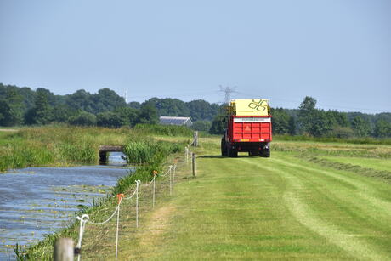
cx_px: 196
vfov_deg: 5.2
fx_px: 2852
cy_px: 130
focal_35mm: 262
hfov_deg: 7.8
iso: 100
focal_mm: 175
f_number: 11
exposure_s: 1/125
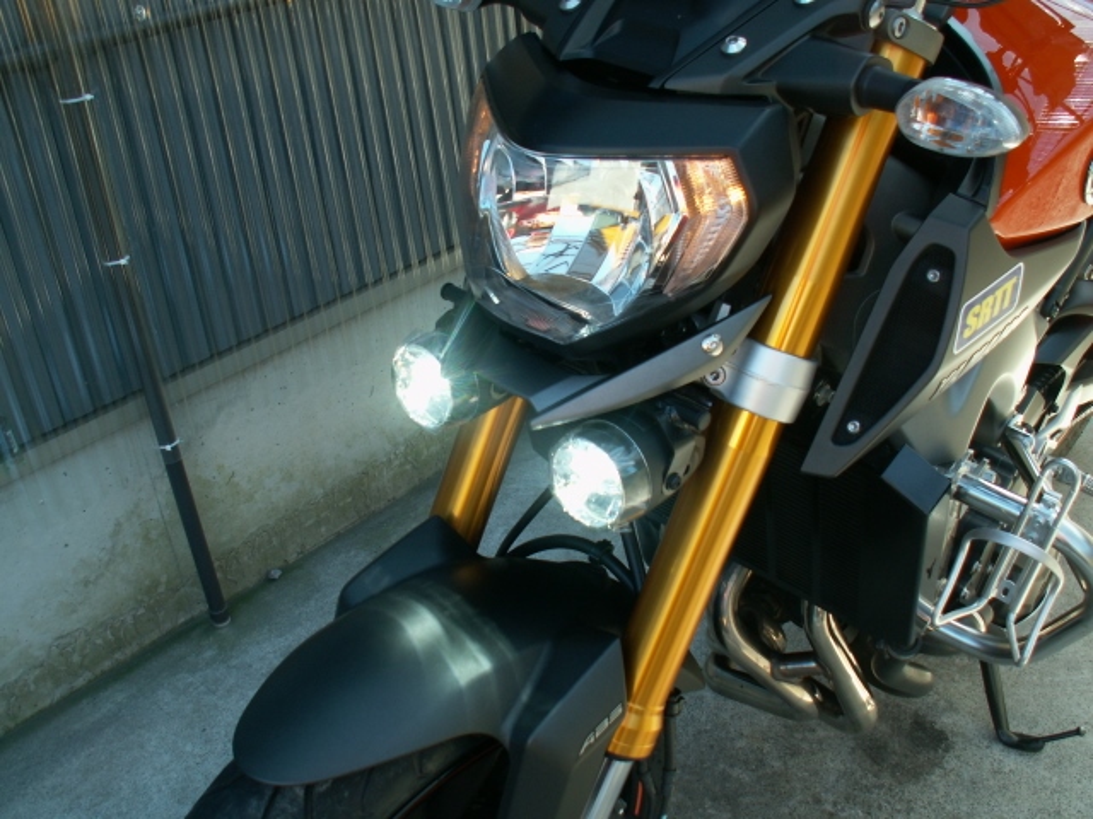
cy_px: 410
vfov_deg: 40.7
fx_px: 1105
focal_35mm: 35
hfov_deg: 52.6
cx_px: 546
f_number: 3.5
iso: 50
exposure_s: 1/50
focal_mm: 5.86
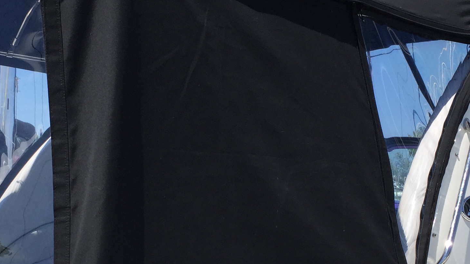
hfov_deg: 29.7
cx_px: 196
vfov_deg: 16.9
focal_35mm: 71
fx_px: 885
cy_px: 214
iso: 32
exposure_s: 1/1647
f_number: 2.2
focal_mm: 4.15
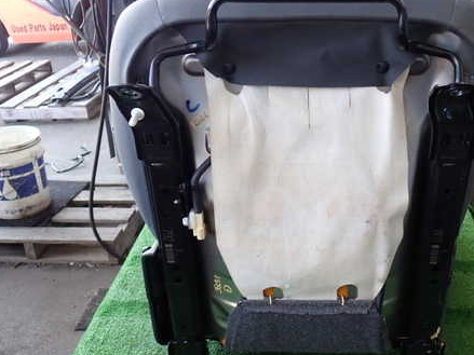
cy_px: 186
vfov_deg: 35.1
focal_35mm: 41
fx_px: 561
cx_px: 296
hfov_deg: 45.4
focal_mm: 5.4
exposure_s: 1/60
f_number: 2.3
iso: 125
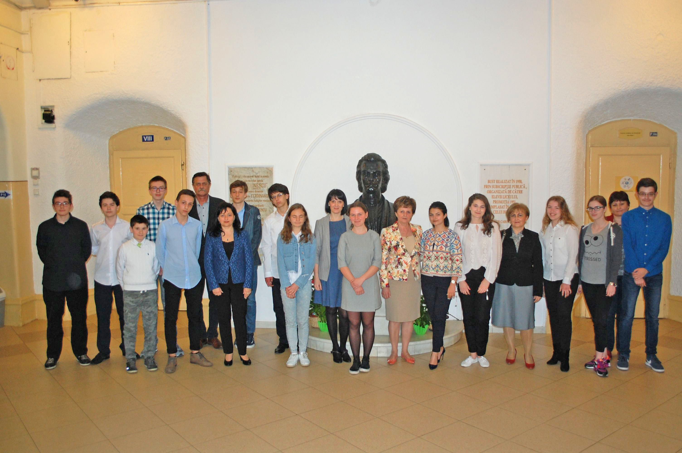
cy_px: 226
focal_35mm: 30
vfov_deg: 43.5
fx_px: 568
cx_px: 341
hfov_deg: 62.0
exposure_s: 1/60
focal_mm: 20
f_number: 3.8
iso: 400
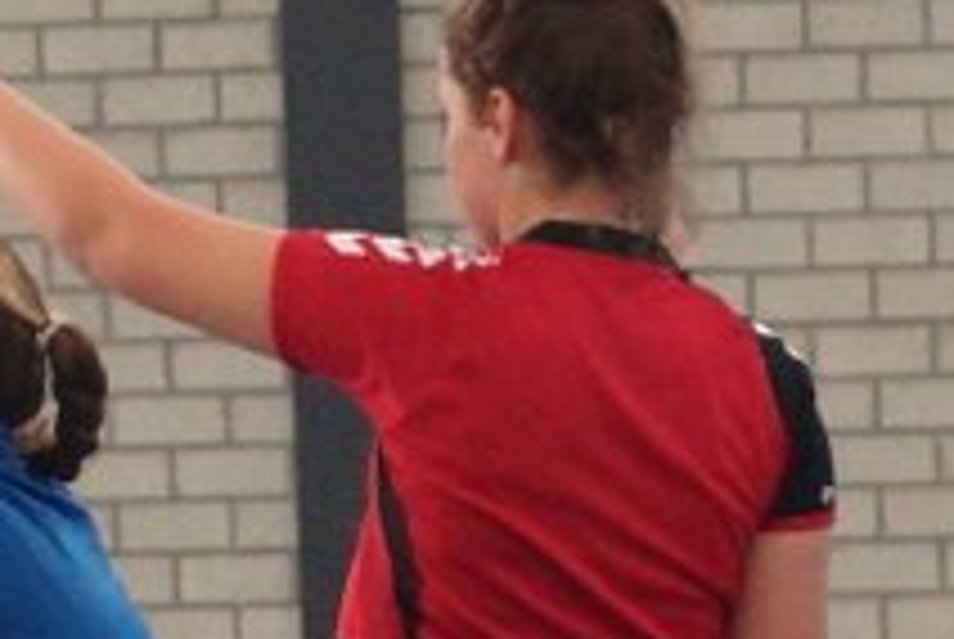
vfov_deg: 3.8
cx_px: -252
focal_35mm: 363
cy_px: 911
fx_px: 9633
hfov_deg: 5.6
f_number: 4
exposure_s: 1/250
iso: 1600
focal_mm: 50
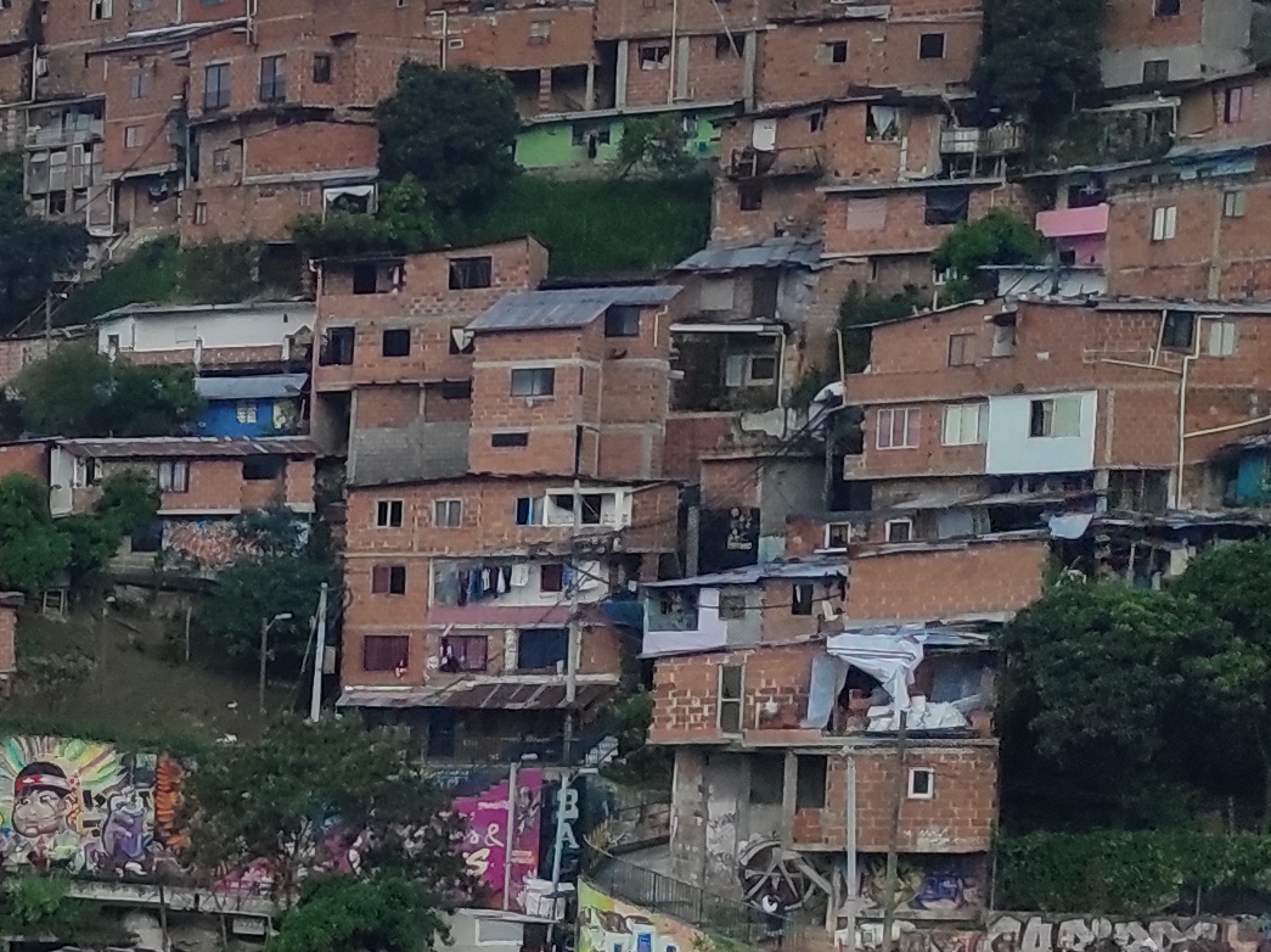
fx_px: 4072
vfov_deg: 13.0
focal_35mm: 111
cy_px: 1165
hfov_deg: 15.3
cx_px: -1013
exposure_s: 1/1493
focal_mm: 5.43
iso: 100
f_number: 1.89
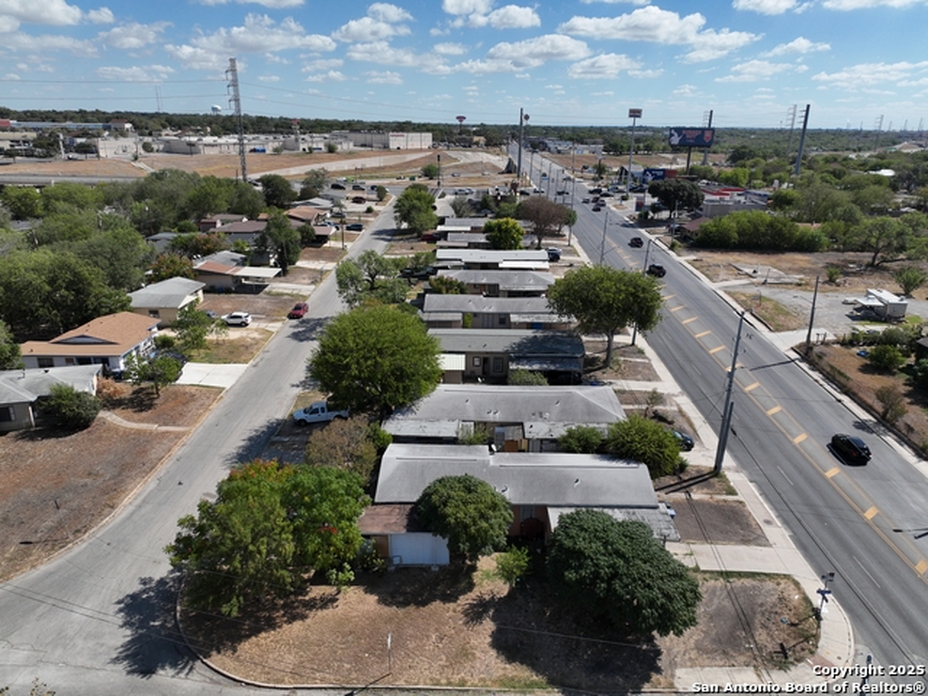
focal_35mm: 24
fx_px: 643
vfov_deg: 56.8
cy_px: 348
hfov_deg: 71.6
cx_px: 464
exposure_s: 1/2000
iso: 100
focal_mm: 12.29
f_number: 2.8
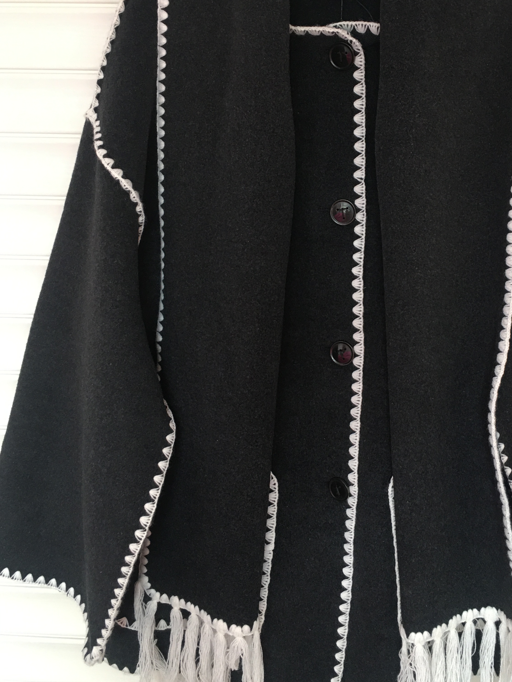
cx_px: 323
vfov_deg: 47.8
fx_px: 769
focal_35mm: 39
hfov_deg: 36.6
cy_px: 304
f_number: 2.2
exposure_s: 1/33
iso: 40
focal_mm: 4.15
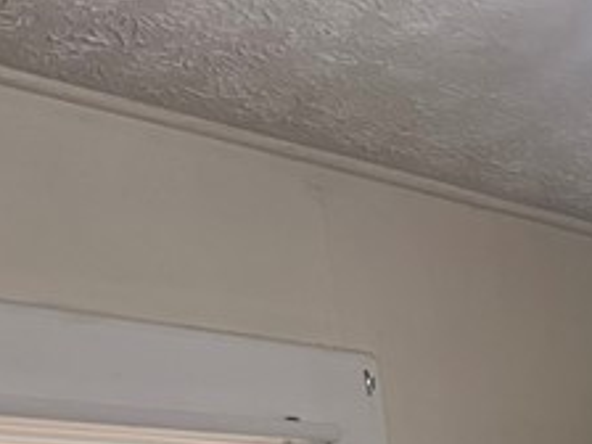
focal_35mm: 119
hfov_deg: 14.5
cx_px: 1073
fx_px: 2035
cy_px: 859
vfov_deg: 11.4
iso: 100
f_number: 1.5
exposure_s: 1/120
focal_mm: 5.7
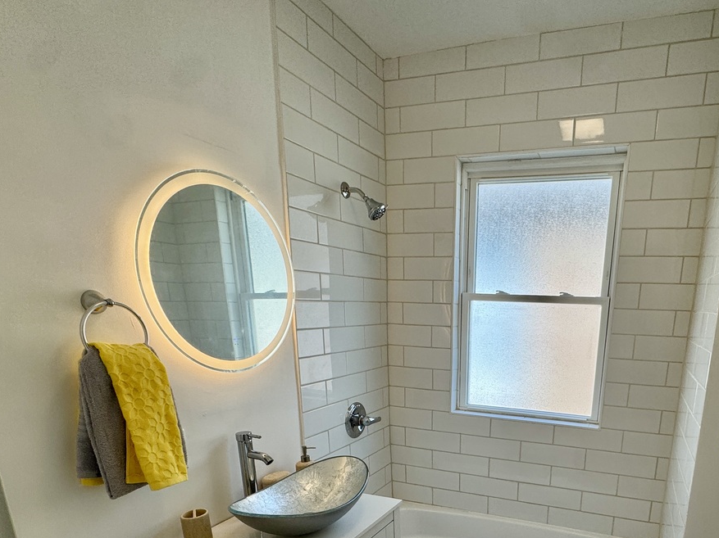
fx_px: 478
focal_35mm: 23
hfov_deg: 71.9
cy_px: 428
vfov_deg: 54.9
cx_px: 476
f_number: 2.2
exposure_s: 1/261
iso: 40
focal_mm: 2.22
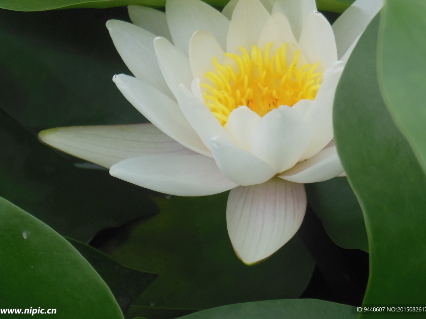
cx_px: 209
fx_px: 3286
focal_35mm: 267
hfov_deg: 7.4
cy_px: 125
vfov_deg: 5.6
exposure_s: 1/125
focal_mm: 39.1
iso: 125
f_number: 5.7
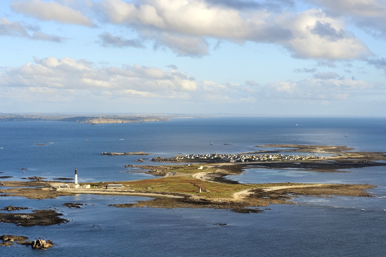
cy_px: 128
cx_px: 193
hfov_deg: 28.9
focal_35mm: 70
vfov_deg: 19.4
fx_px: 750
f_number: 14
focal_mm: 70
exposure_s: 1/1250
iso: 800
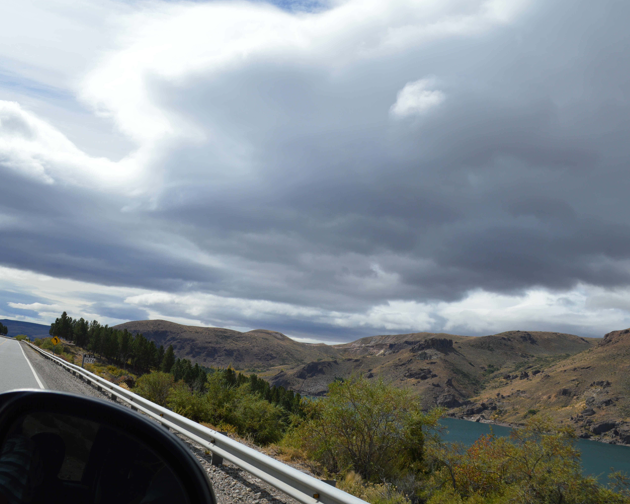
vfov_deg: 43.4
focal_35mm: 34
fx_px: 634
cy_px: 253
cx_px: 298
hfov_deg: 52.8
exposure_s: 1/400
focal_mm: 20
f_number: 10
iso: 100
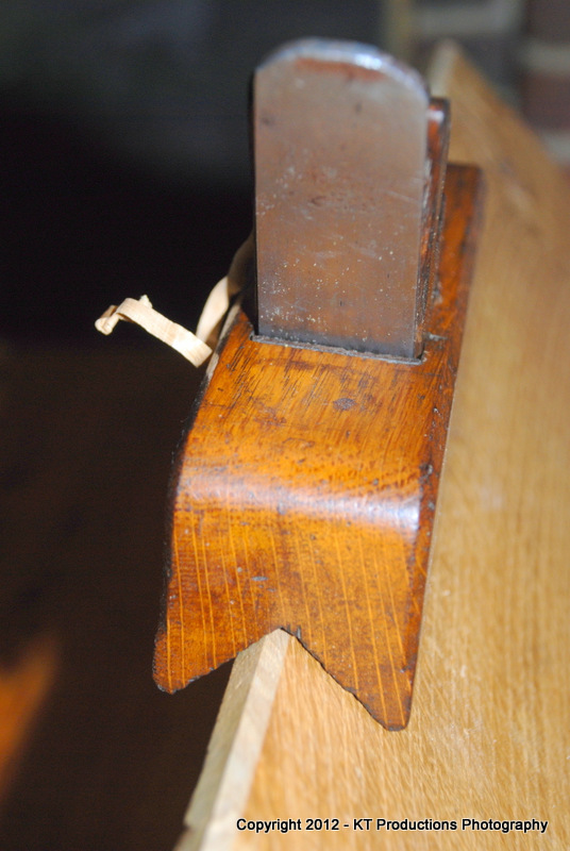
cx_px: 285
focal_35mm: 87
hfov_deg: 15.8
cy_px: 426
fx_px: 2059
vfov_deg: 23.3
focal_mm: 58
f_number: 5.3
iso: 200
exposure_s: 1/60
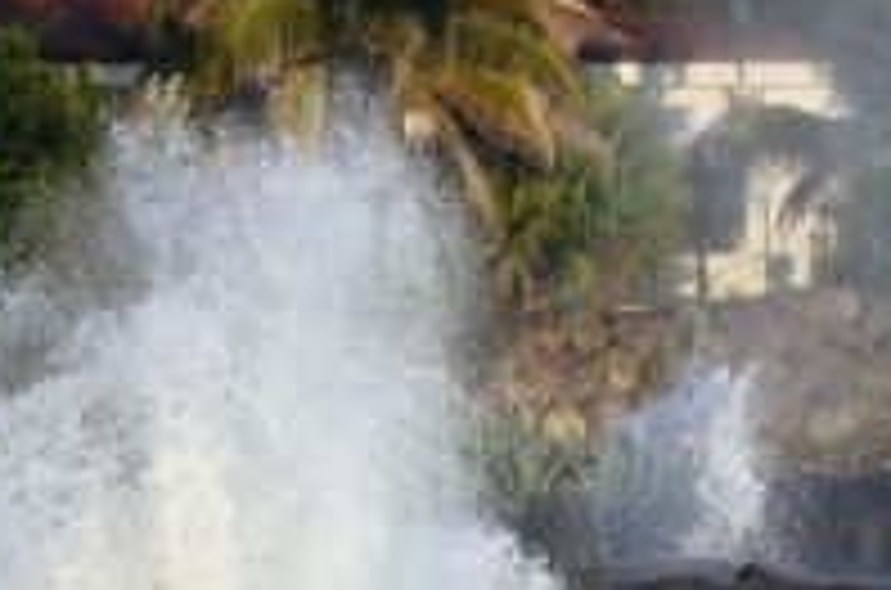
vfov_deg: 1.3
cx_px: -63
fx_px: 25407
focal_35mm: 1029
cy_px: 351
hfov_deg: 2.0
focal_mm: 170
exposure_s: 1/640
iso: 250
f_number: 9
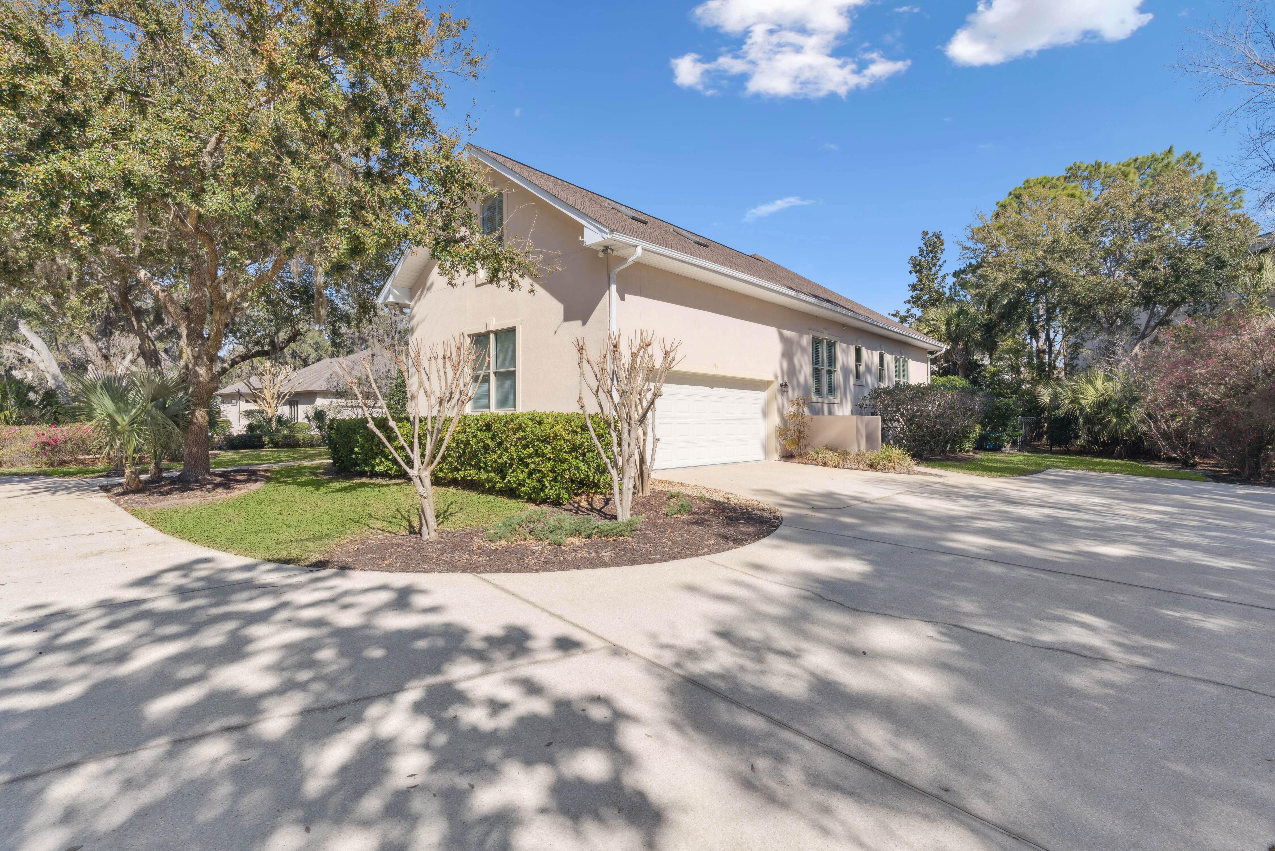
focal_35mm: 17
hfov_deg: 93.3
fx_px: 602
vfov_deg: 70.5
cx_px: 638
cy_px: 426
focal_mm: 17
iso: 250
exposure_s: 1/3200
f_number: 8
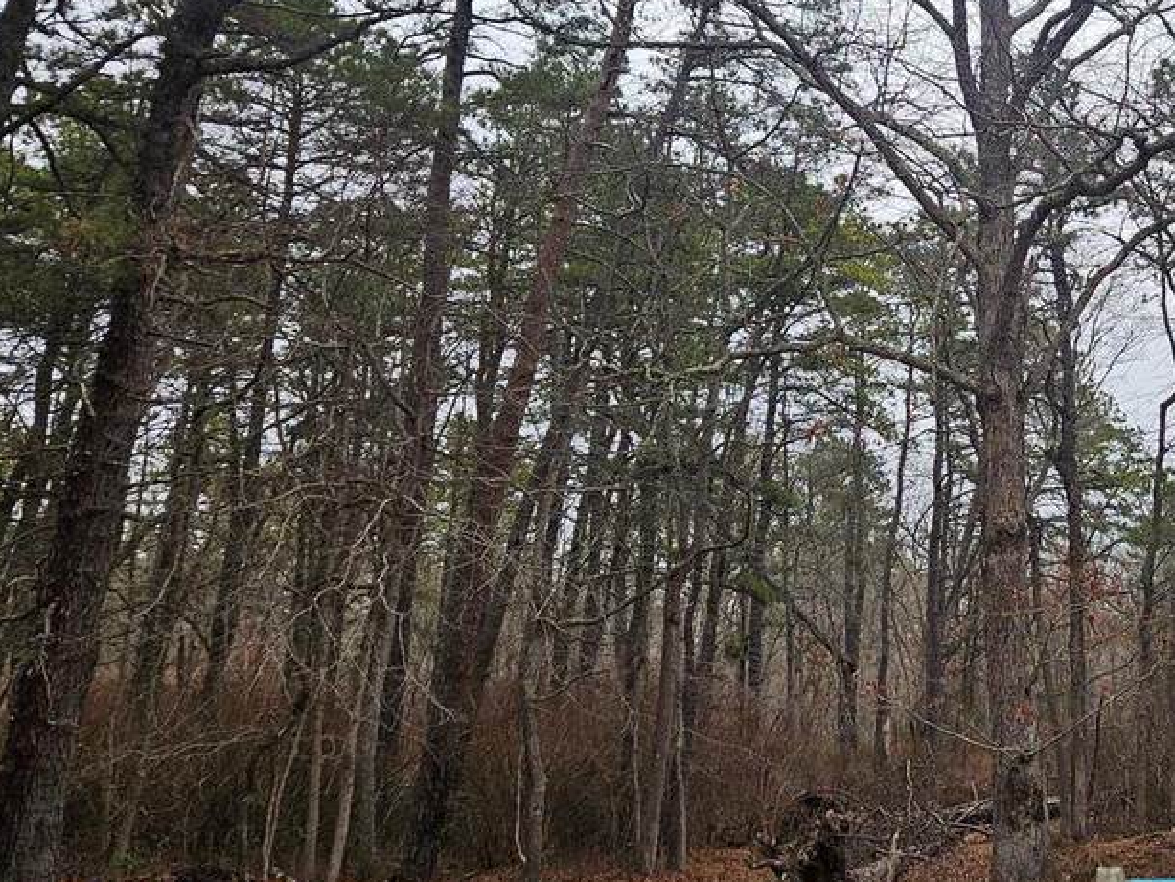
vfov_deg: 29.6
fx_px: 1630
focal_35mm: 48
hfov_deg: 37.4
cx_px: 1029
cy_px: 173
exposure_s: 1/164
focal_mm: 5.4
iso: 25
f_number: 1.8
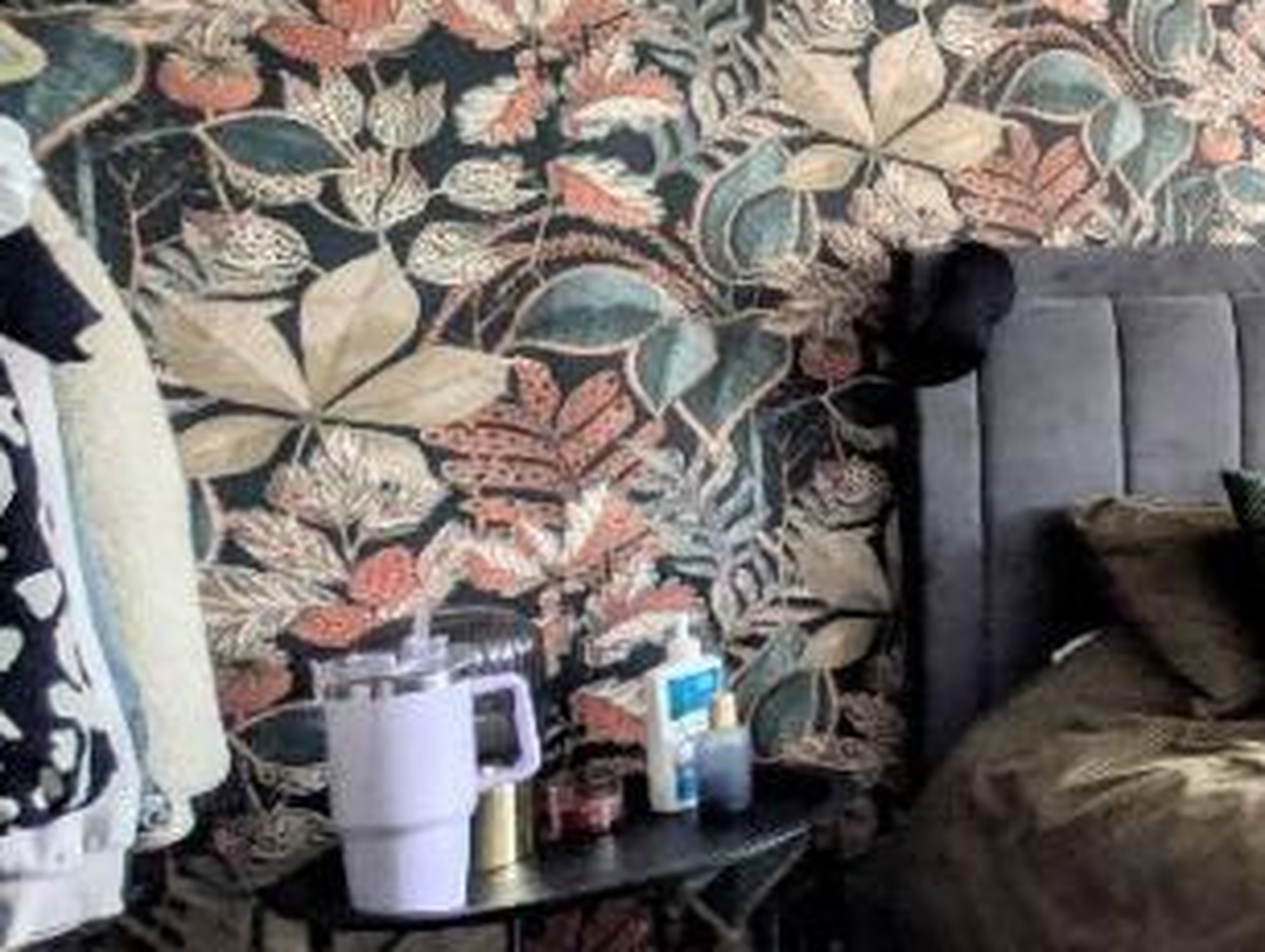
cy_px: 299
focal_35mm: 40
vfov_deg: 35.6
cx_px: 2097
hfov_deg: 25.5
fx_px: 1463
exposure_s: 1/233
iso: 54
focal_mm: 2.02
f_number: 1.7
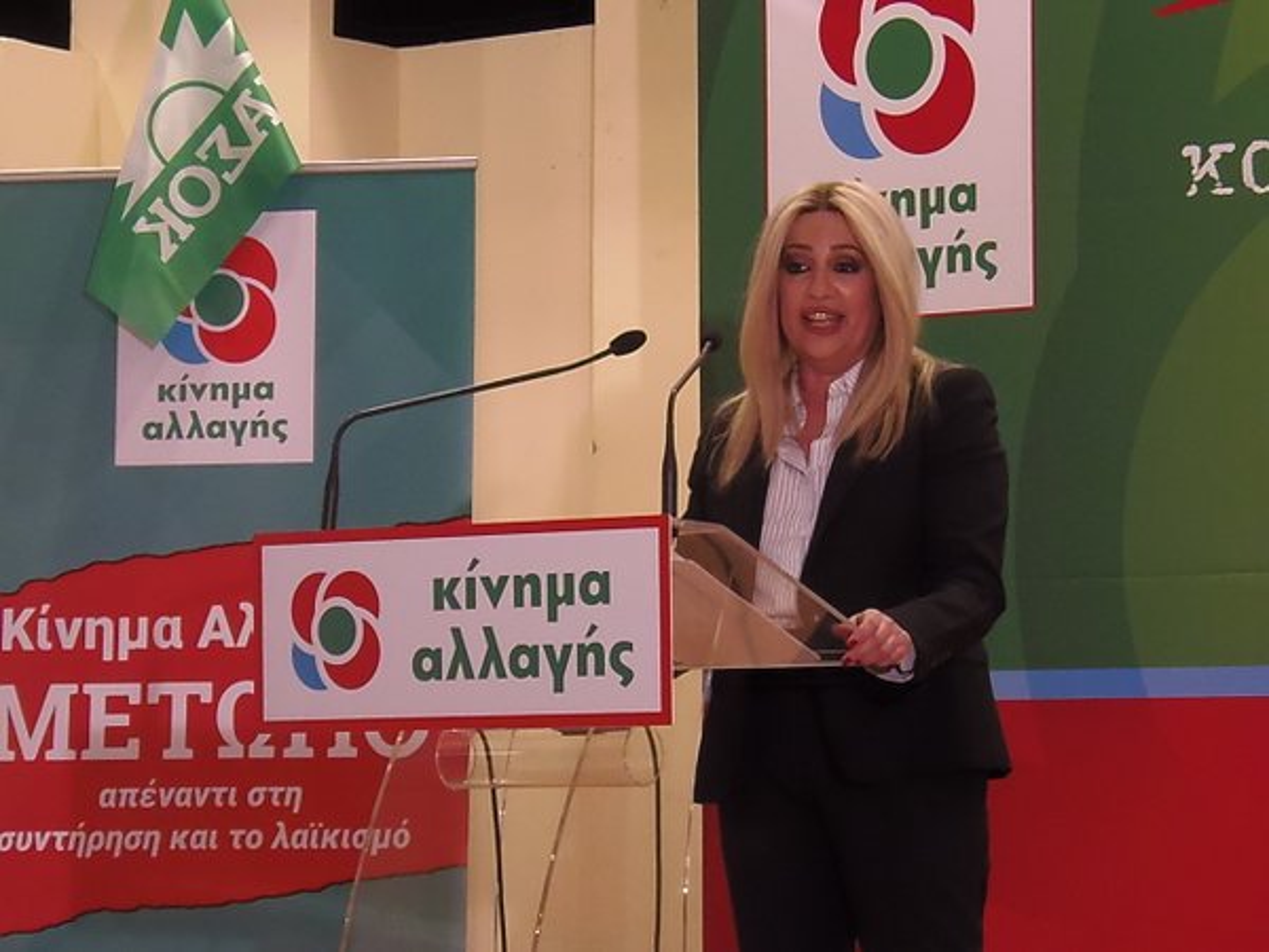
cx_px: 634
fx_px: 4986
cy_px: 476
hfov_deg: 14.5
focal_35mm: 136
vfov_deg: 10.9
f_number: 4.7
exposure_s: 1/50
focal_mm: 25.2
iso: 800
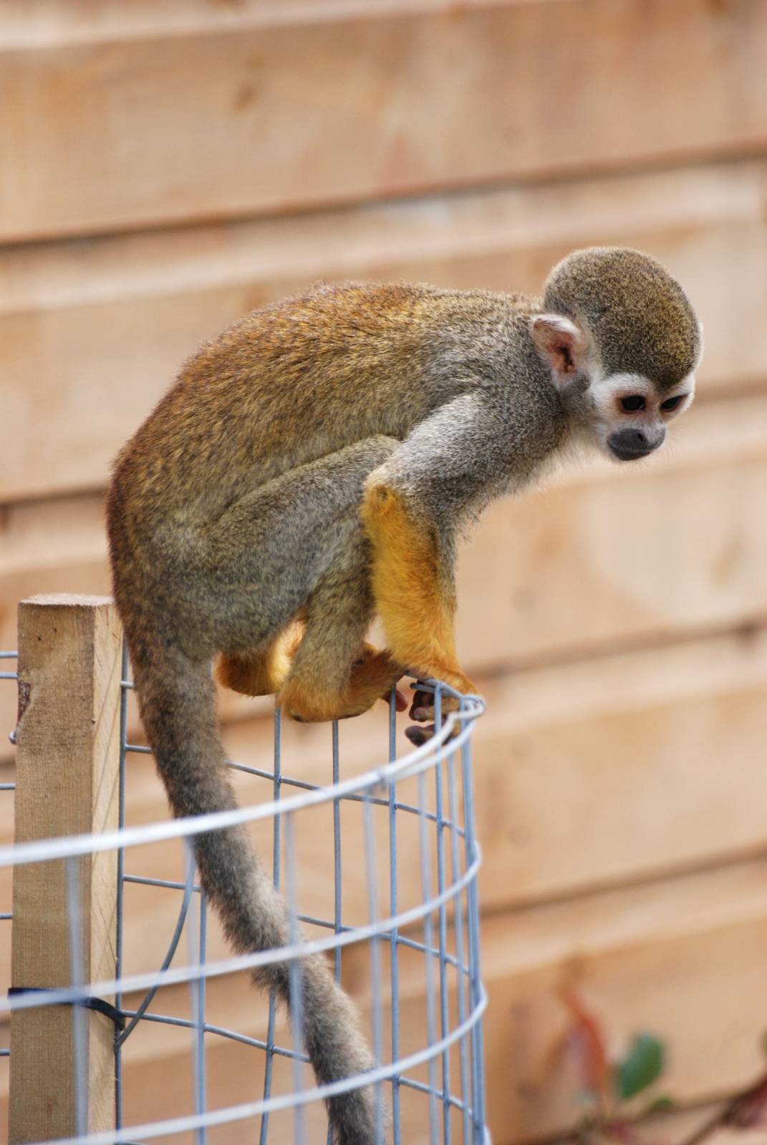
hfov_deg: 3.8
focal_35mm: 360
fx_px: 11472
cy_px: 572
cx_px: 384
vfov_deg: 5.7
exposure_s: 1/500
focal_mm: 240
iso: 400
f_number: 5.3
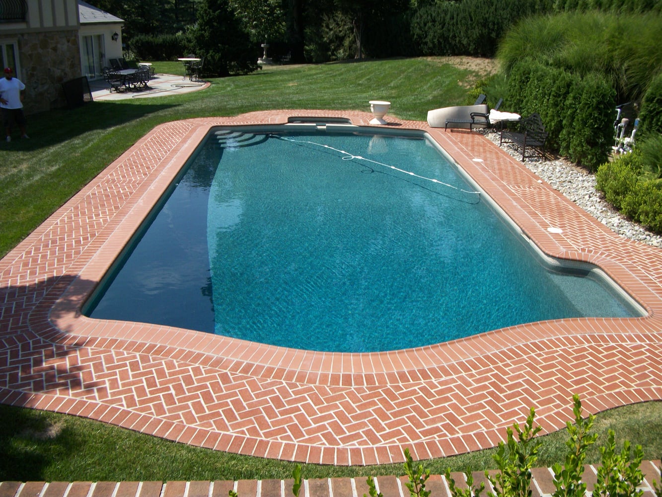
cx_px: 331
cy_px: 248
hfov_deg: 56.8
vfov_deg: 44.2
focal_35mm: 32
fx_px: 612
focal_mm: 5.7
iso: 80
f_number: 8.8
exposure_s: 1/125
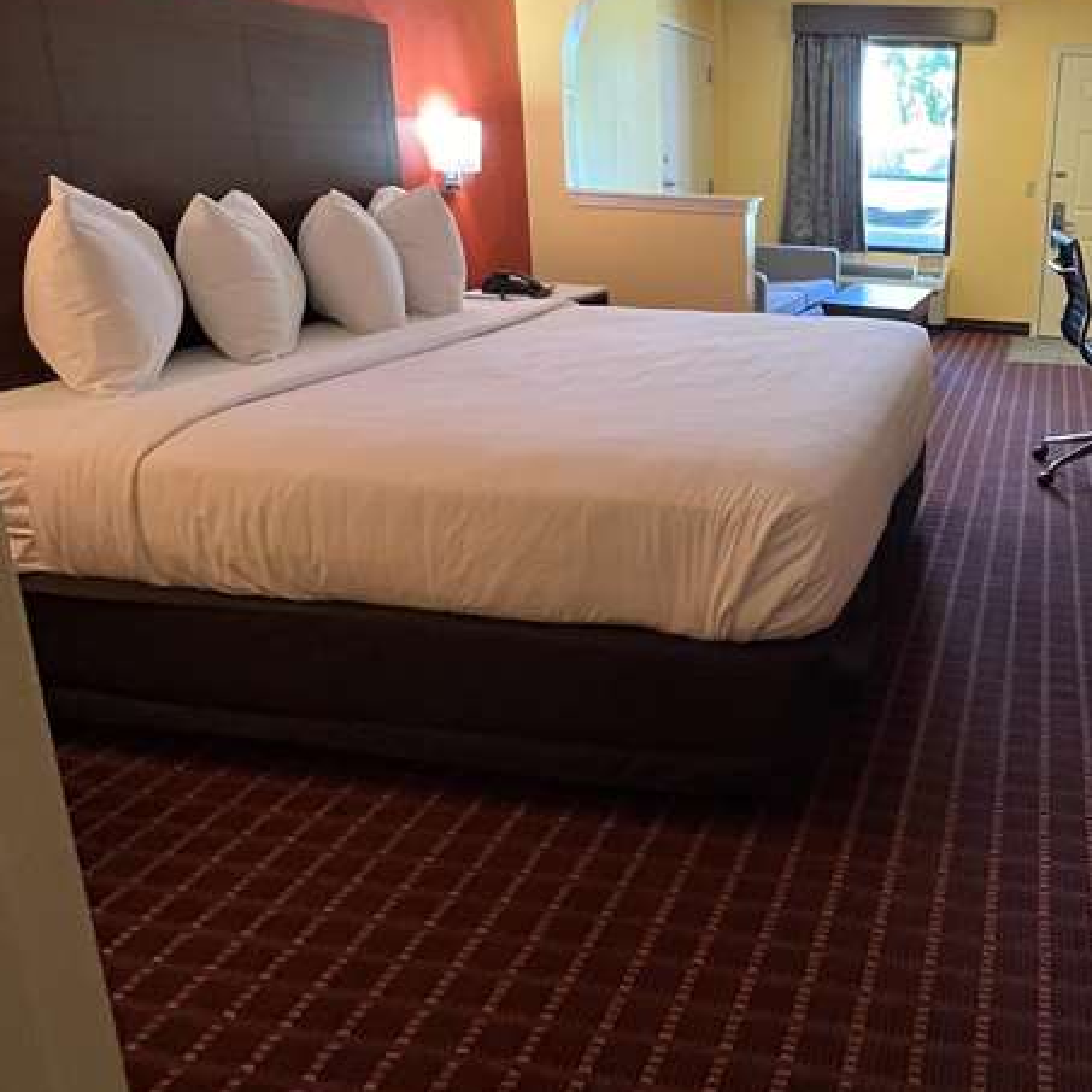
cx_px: 906
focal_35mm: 26
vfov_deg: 60.4
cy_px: 429
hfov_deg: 55.6
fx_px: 928
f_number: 1.8
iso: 500
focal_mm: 1.57
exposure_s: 1/60
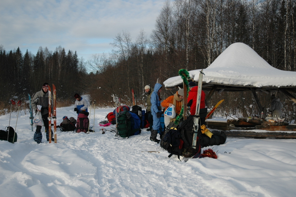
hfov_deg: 45.0
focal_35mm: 44
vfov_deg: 30.8
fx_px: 358
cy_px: 98
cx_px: 148
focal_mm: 29
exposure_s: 1/800
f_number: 4
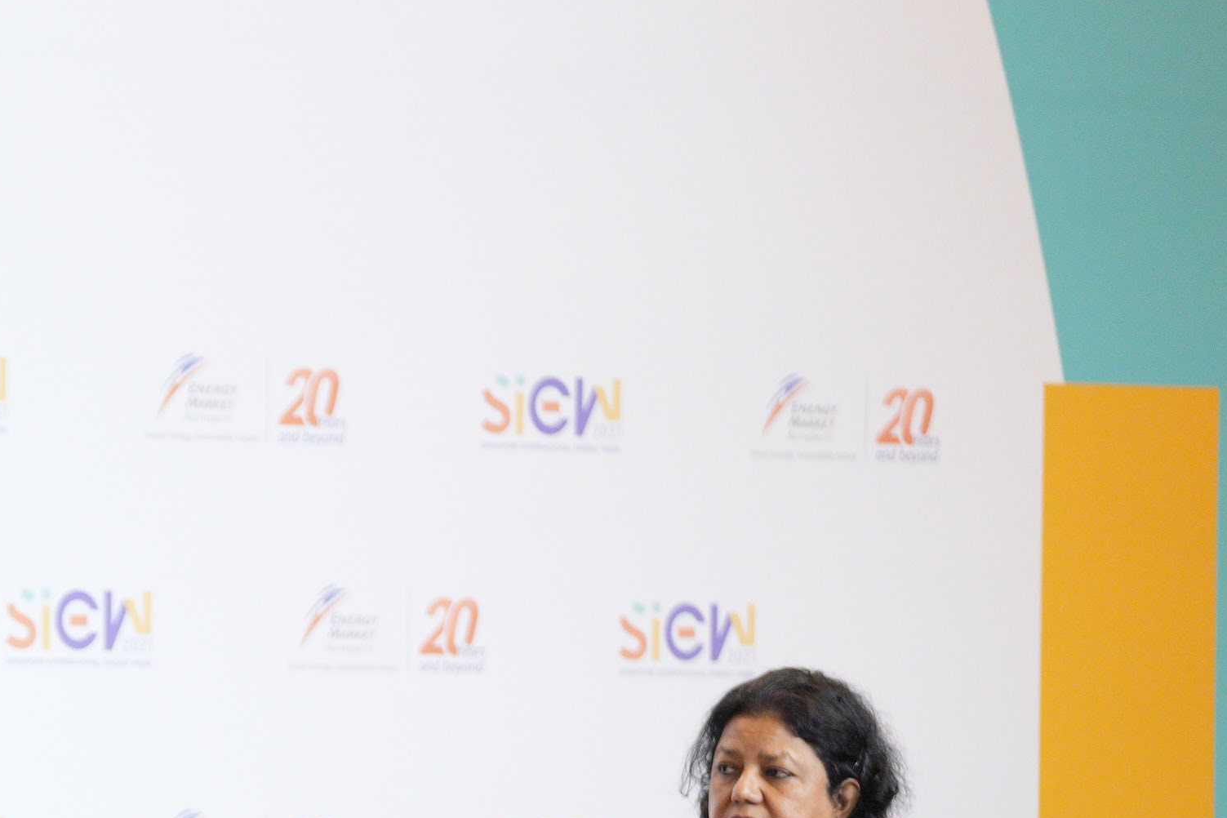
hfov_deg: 5.2
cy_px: 971
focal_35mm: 391
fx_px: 13326
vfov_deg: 3.5
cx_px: -416
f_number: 2.8
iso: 2000
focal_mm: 136
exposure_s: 1/160
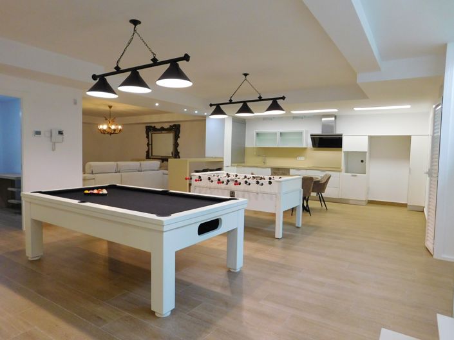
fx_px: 301
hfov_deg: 74.0
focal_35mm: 23
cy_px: 170
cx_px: 227
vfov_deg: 58.8
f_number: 3
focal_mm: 4
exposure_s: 1/30
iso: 200
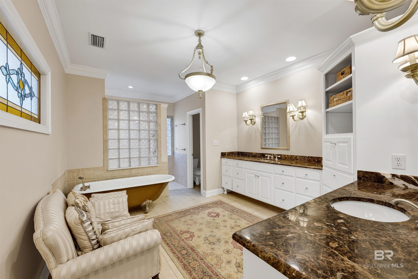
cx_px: 209
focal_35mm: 14
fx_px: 168
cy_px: 140
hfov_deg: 102.3
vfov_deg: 79.2
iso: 400
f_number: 11
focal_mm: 14.5
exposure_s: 1/13
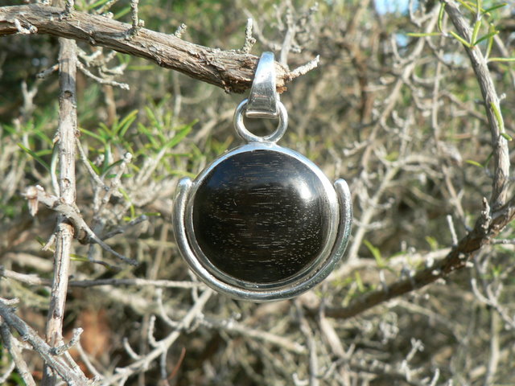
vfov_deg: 39.7
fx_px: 536
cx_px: 258
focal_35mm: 36
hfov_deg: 51.4
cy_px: 193
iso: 80
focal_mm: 6
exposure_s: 1/100
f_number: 4
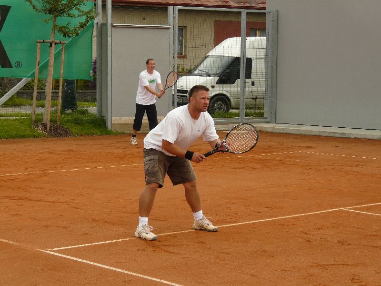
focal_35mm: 89
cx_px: 190
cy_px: 143
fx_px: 980
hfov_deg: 22.0
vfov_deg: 16.6
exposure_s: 1/125
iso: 100
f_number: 4
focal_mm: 14.7
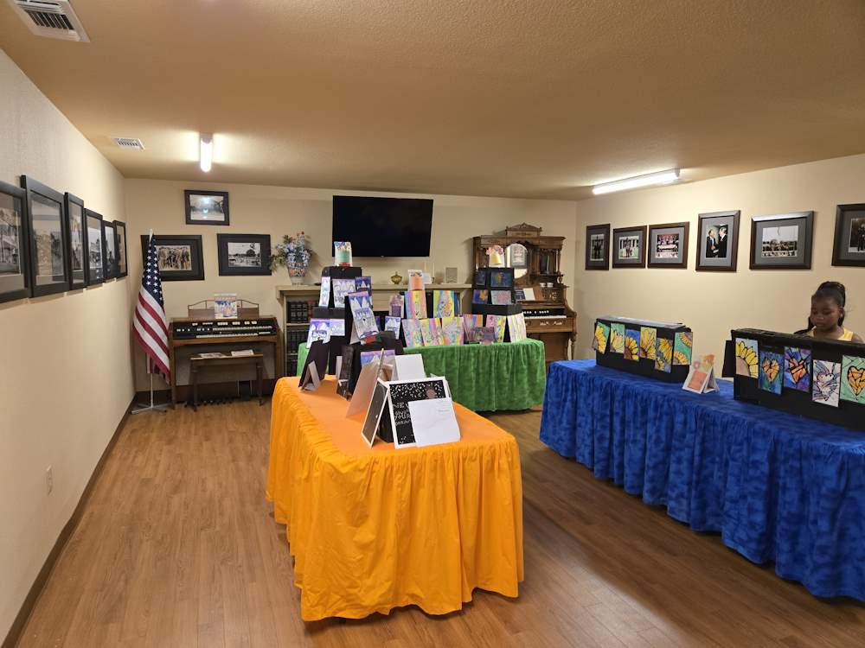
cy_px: 324
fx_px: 575
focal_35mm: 23
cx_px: 432
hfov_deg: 73.9
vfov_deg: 58.9
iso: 320
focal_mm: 5.4
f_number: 1.8
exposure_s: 1/120
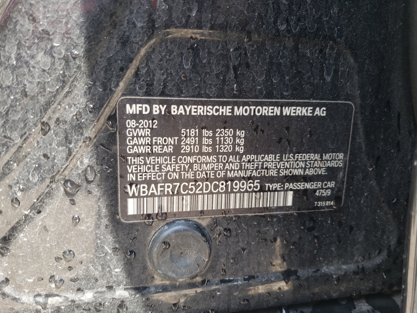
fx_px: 313
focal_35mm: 26
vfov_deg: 53.1
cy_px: 156
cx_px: 208
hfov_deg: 67.3
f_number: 1.5
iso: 50
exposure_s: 1/120
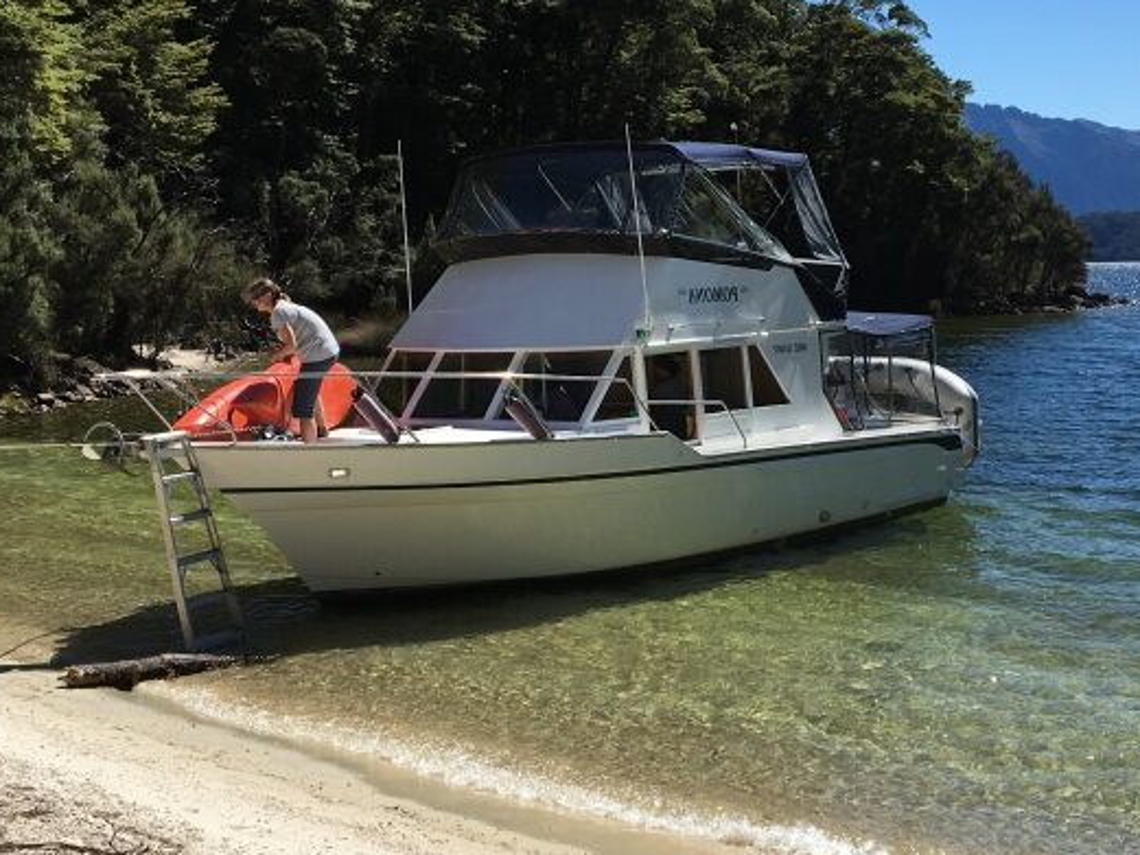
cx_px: 744
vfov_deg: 25.7
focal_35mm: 57
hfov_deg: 33.5
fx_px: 1878
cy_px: 402
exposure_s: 1/2564
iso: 25
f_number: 2.2
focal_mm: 4.15
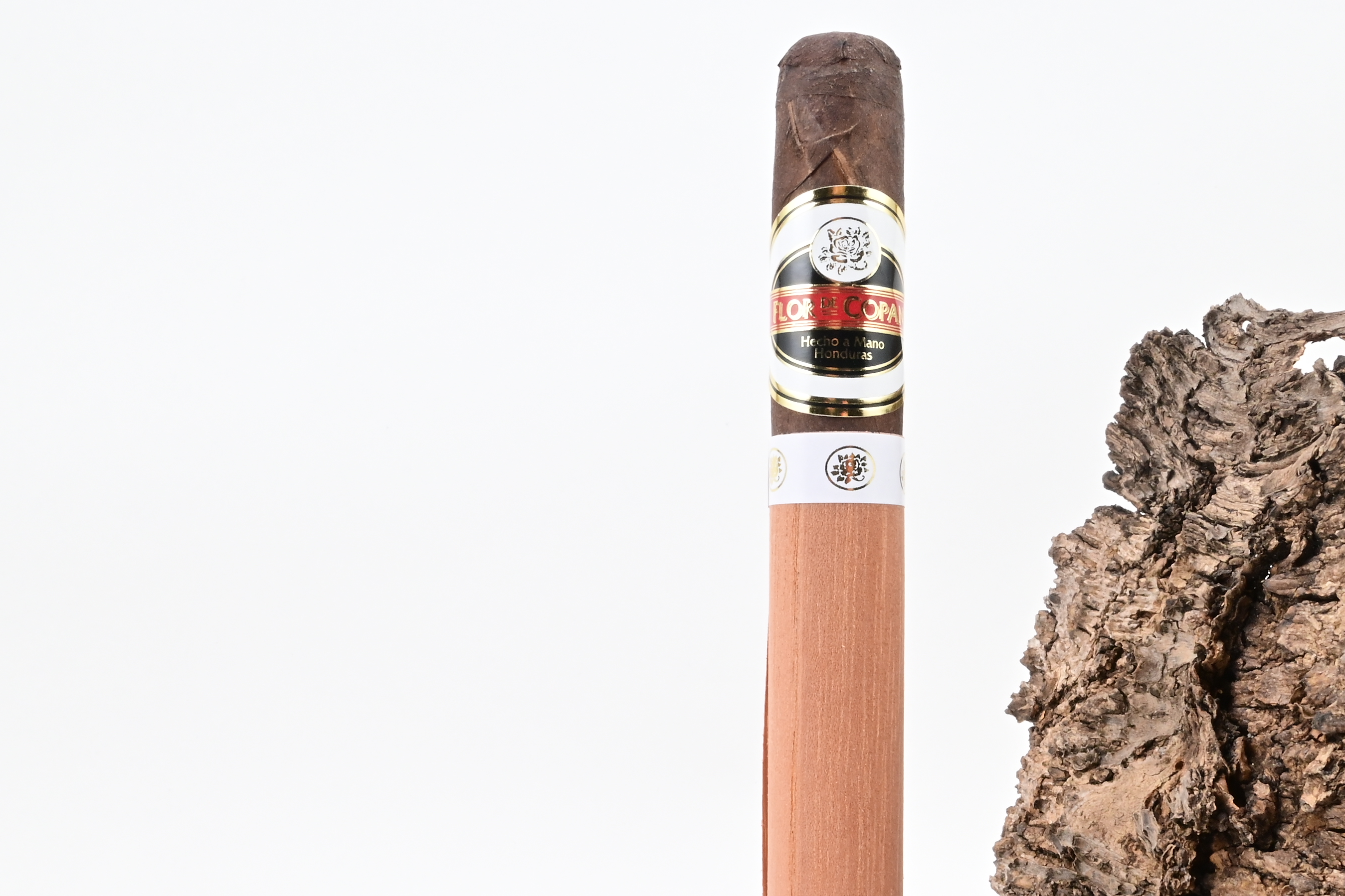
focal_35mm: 49
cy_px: 612
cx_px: 820
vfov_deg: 27.4
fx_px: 1822
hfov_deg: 40.3
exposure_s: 1/15
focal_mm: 21
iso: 500
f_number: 22
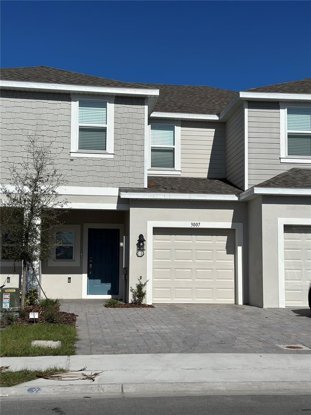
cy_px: 208
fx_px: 575
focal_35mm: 48
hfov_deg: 30.3
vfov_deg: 39.7
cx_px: 156
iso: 80
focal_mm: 6.86
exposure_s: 1/18868
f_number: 1.78
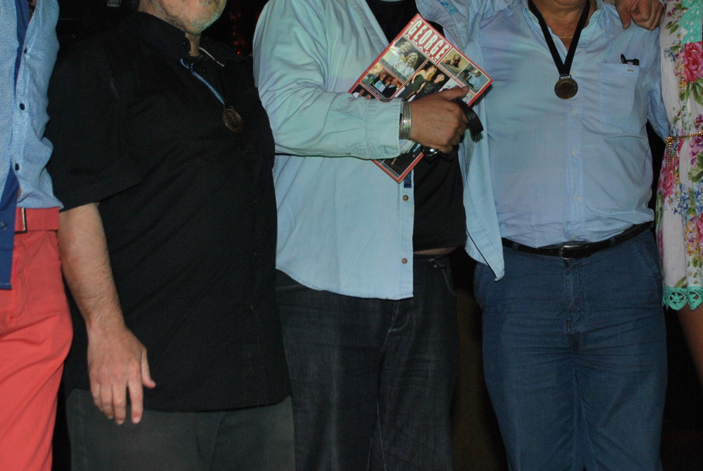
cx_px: 333
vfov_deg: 18.1
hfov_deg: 27.0
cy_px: 97
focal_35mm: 75
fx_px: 1466
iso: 400
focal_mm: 30
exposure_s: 1/80
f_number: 5.6
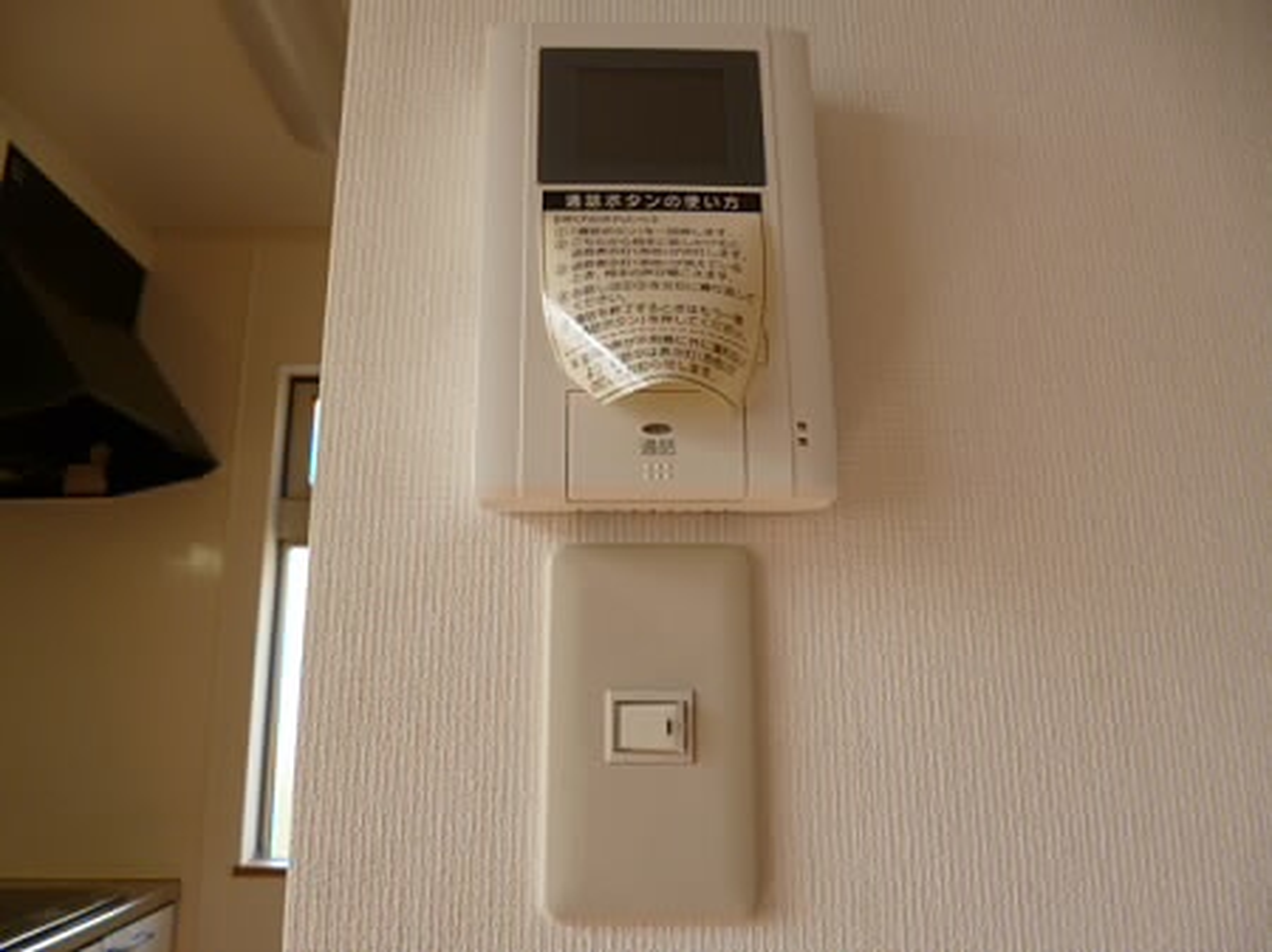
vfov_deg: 56.8
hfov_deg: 71.6
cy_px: 476
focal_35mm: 24
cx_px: 636
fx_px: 881
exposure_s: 1/100
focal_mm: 4.3
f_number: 2.5
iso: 100
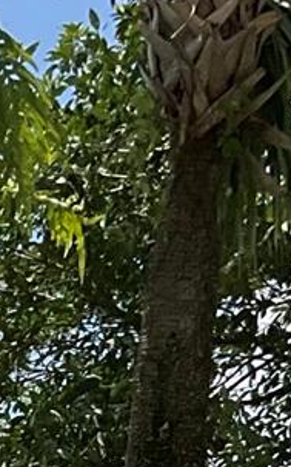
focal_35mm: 208
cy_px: 1006
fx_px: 2643
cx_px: -282
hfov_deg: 6.1
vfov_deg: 9.3
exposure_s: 1/1534
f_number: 1.8
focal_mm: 3
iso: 16
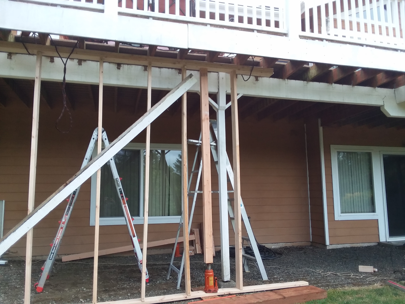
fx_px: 339
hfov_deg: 61.7
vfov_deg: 48.2
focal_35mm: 29
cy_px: 152
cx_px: 202
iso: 40
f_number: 1.9
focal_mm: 2.47
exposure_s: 1/353
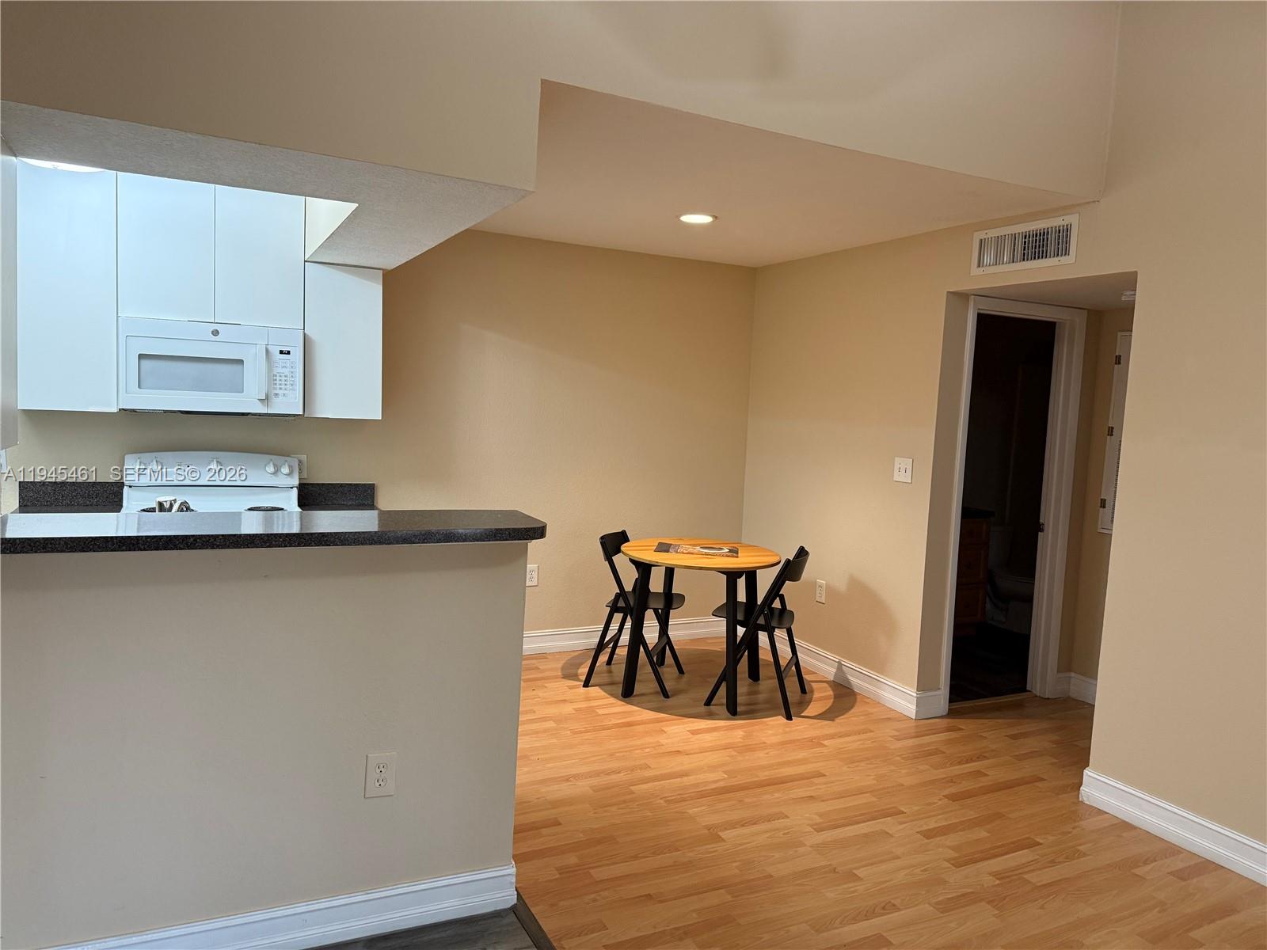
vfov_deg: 56.8
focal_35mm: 24
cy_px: 475
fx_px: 878
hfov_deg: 71.6
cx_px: 634
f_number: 1.78
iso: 250
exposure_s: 1/60
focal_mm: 6.76
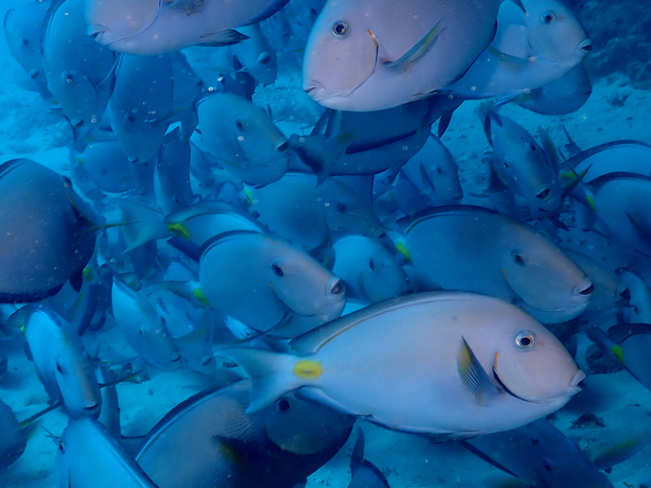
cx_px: 301
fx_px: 1091
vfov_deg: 25.2
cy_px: 270
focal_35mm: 58
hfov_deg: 33.2
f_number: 3.5
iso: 100
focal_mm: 6.42
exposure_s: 1/125
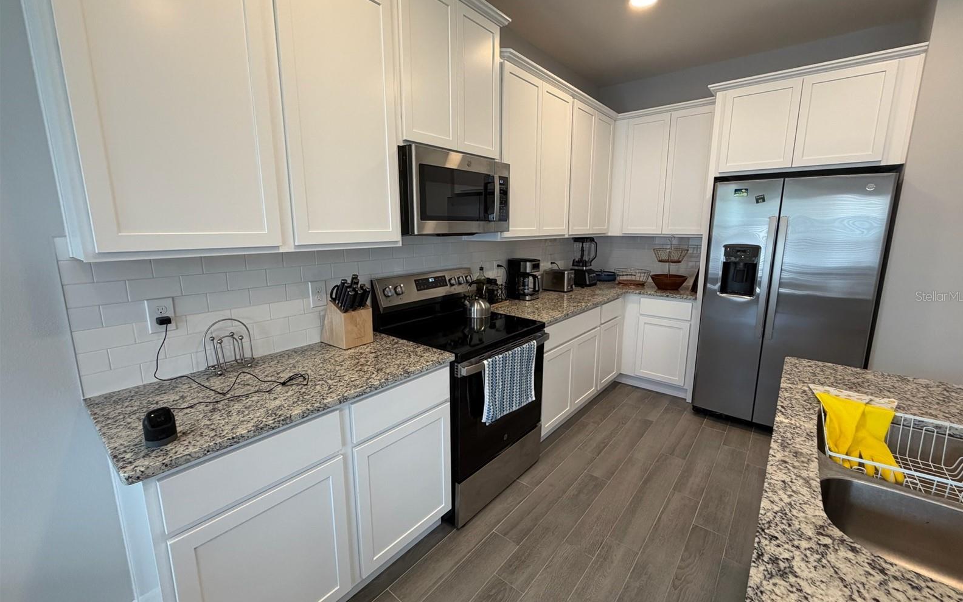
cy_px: 296
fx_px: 394
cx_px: 486
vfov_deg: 74.8
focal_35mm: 15
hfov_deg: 101.5
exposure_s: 1/120
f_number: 2.2
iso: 200
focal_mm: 2.22
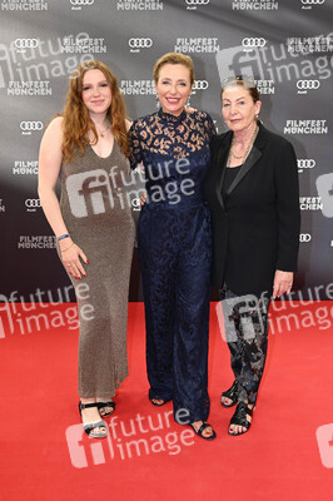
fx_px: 584
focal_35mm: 42
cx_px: 166
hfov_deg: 31.8
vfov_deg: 46.4
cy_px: 250
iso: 640
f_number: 6.3
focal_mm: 42
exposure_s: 1/125
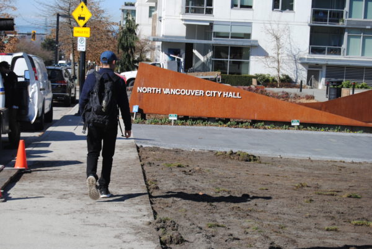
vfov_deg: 17.6
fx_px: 807
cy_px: 124
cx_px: 186
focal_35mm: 78
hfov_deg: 26.0
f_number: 8
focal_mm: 52
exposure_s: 1/250
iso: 100
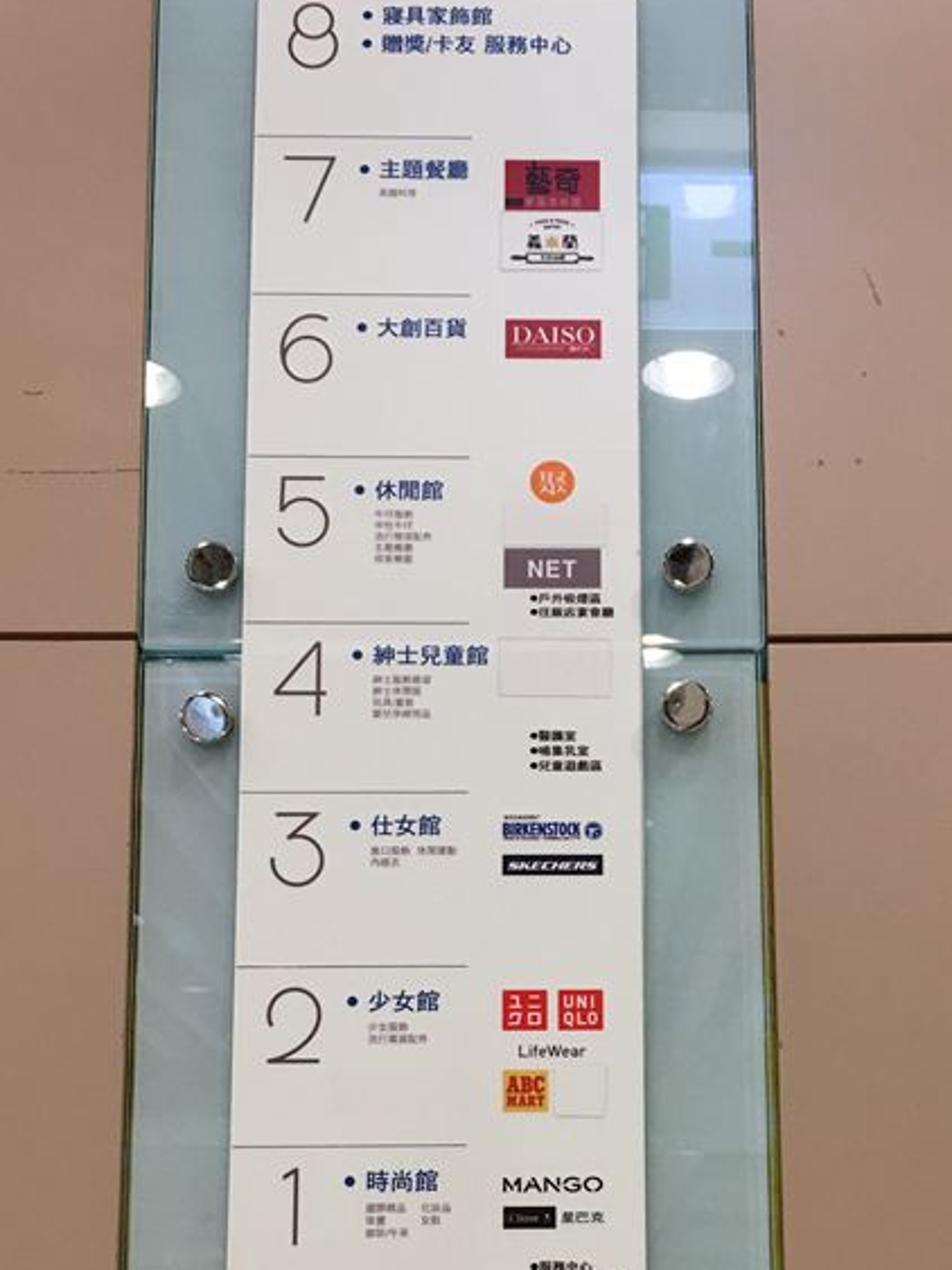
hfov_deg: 29.0
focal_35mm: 50
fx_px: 1834
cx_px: 605
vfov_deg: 36.7
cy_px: 1043
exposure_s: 1/30
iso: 40
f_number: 2.2
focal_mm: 4.15
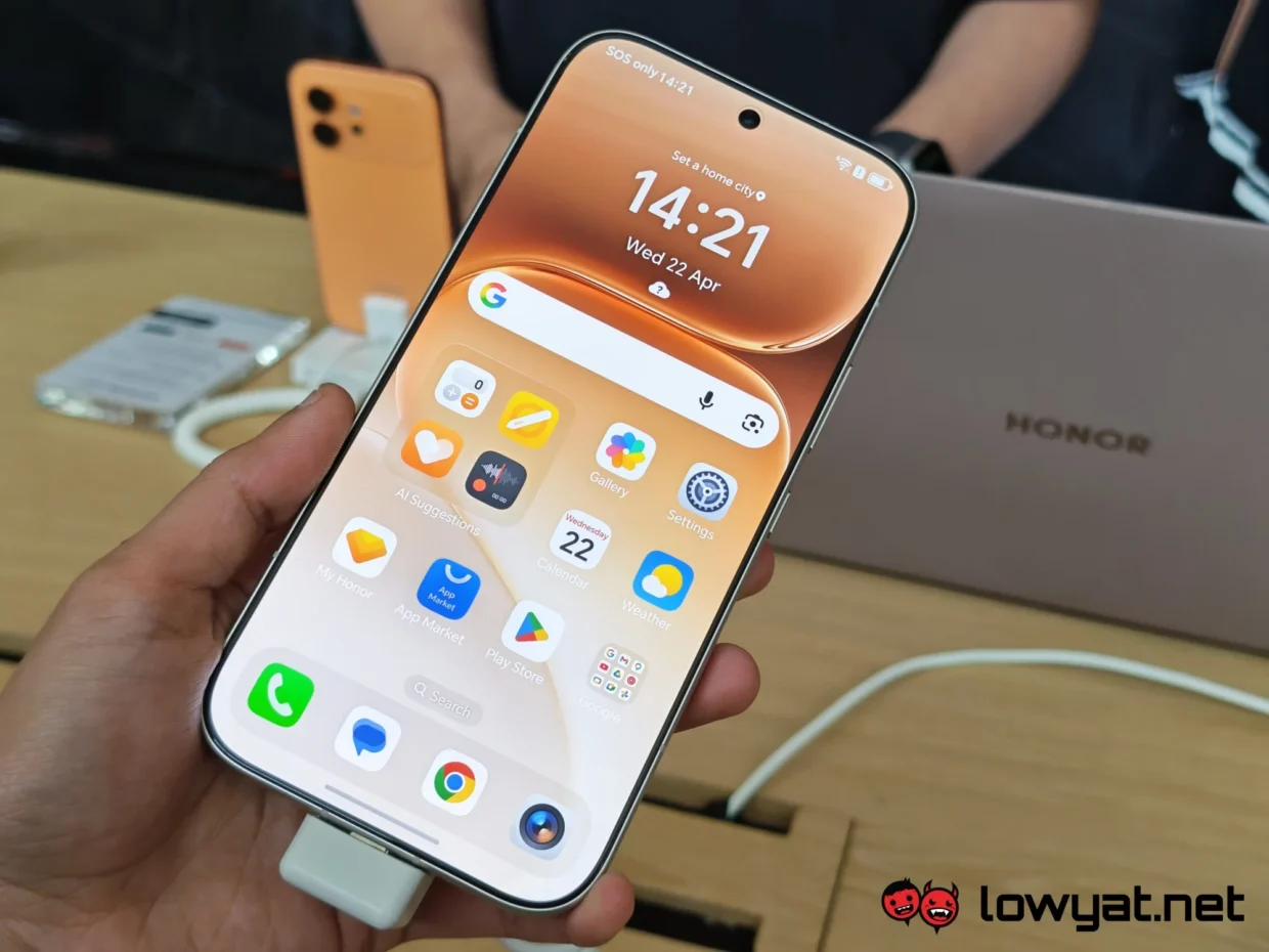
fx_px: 1686
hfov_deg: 41.2
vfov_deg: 31.5
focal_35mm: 46
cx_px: 634
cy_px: 476
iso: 50
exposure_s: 1/150
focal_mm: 5.4
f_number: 1.6
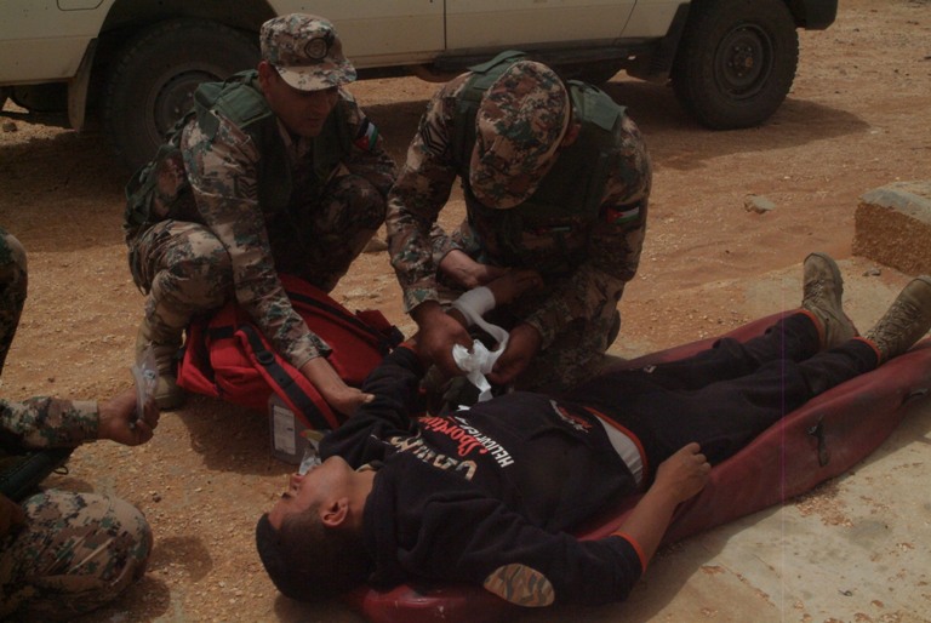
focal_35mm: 48
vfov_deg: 28.1
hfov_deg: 41.1
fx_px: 1243
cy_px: 312
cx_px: 466
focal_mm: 32
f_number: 19
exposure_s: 1/1500
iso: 1600
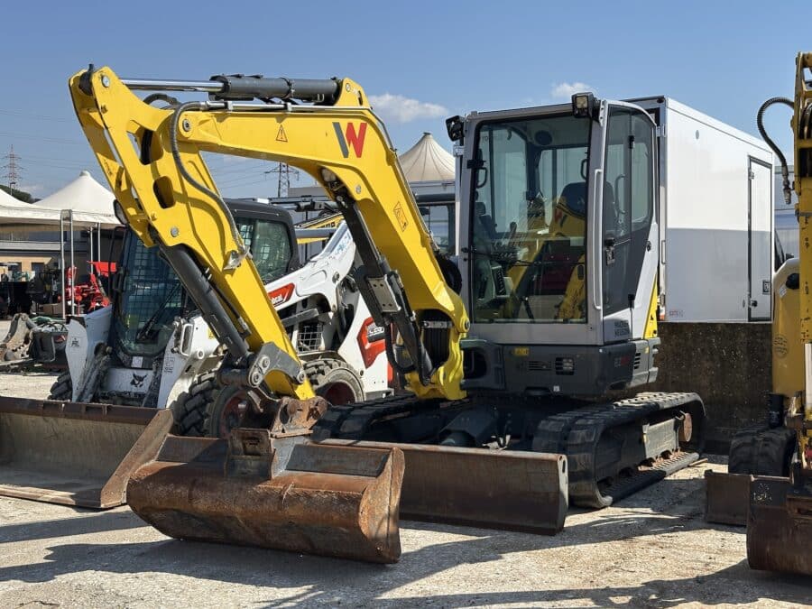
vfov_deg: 30.3
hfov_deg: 39.7
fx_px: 1126
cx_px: 406
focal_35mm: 48
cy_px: 304
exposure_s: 1/4785
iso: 64
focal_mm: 6.86
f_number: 1.78
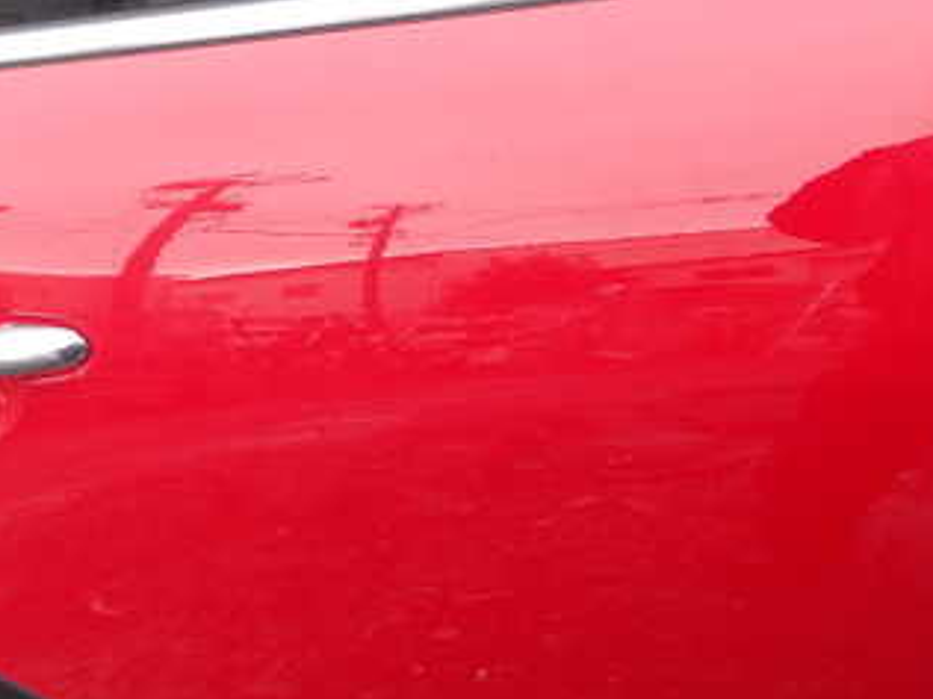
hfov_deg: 33.7
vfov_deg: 25.6
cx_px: 384
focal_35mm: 57
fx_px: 1536
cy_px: 401
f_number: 3.2
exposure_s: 1/200
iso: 100
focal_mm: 5.4
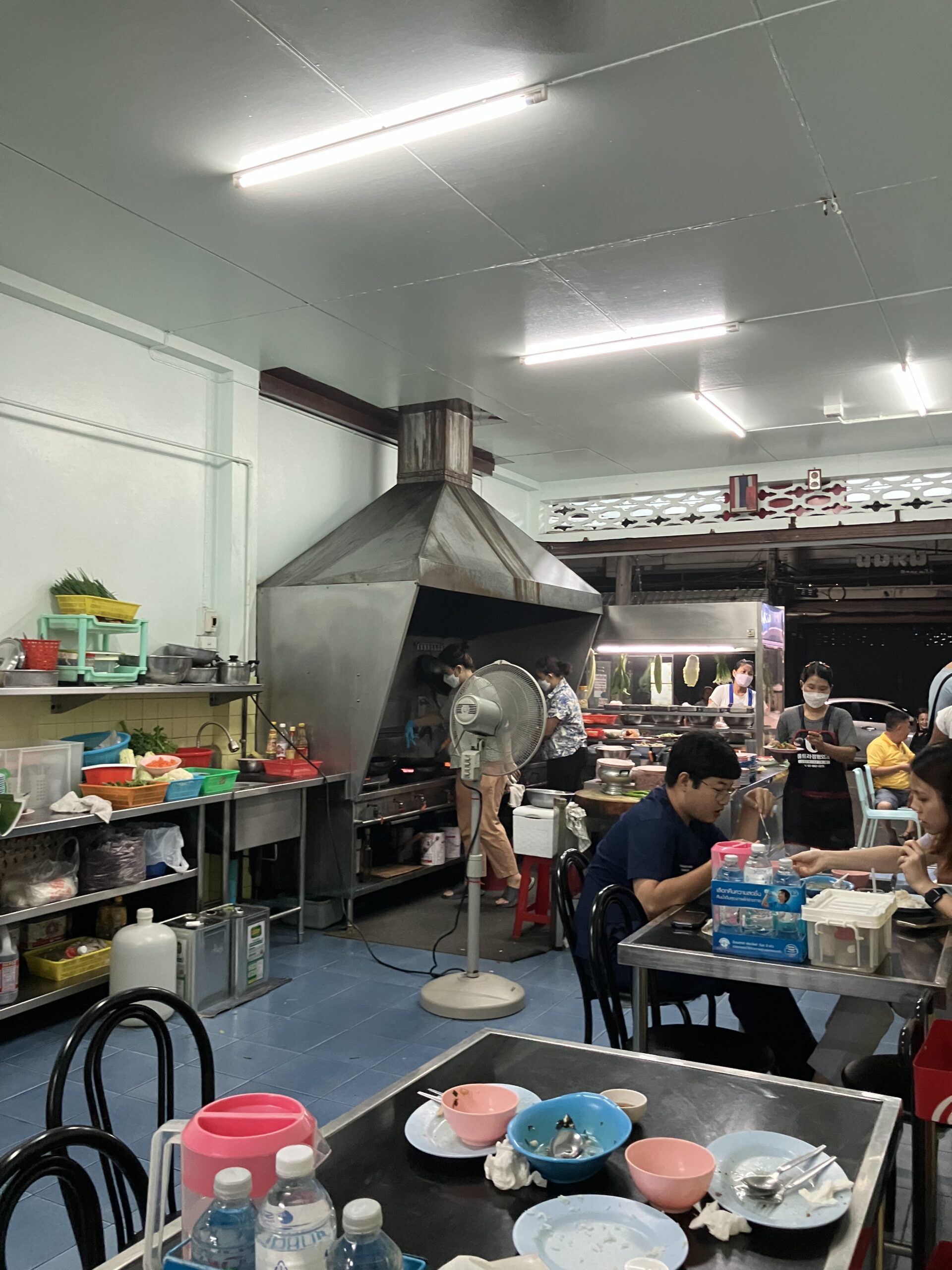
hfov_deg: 49.7
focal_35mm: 28
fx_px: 1027
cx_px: 476
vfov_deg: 63.4
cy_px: 635
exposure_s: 1/59
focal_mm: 3.99
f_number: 1.8
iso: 320
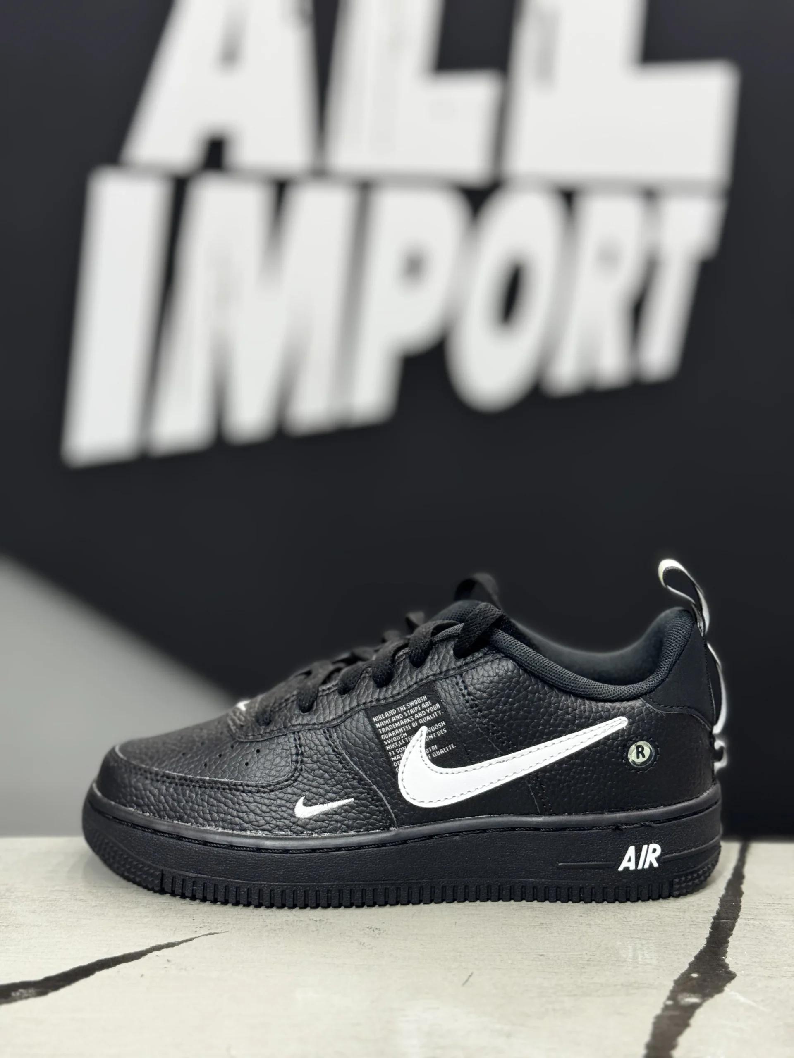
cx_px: 397
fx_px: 1468
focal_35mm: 48
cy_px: 529
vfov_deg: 39.7
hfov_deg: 30.3
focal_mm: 6.76
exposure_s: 1/40
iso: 200
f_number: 1.78
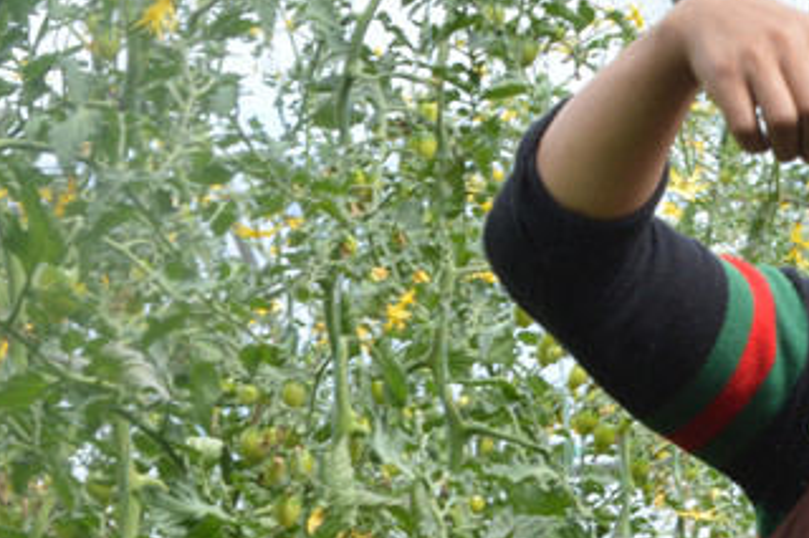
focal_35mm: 279
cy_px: 491
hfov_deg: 7.3
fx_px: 6266
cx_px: 1001
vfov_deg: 4.9
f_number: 22
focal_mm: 70
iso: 200
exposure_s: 1/25
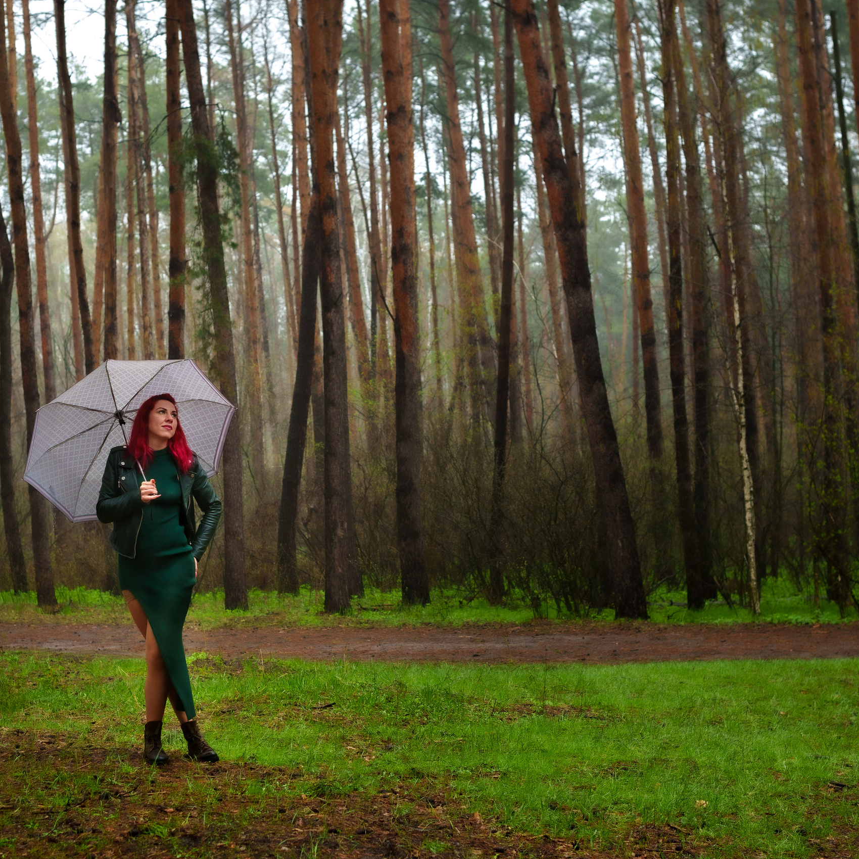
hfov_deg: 26.7
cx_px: 420
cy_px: 430
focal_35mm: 64
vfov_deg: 26.7
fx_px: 1808
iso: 800
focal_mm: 50.3
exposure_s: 1/30
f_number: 5
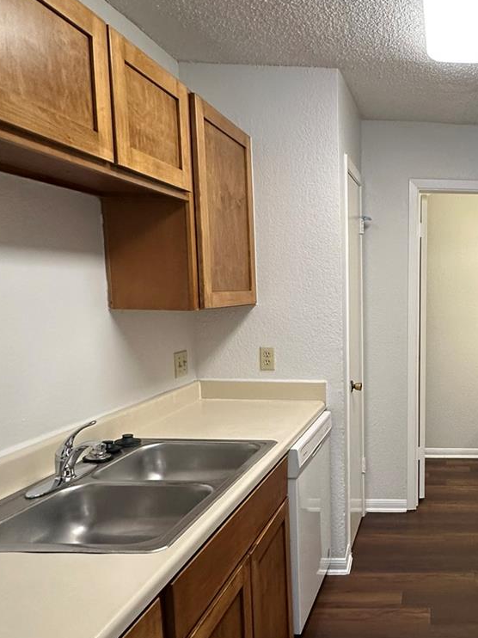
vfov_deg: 61.4
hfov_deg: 42.9
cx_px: 455
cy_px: 362
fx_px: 534
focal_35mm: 29
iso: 200
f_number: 2.2
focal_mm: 2.22
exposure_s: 1/120
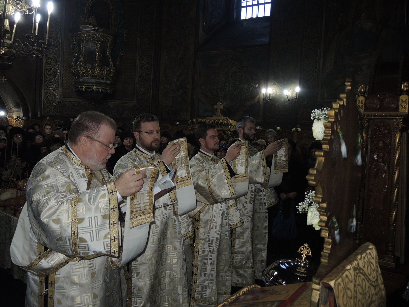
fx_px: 331
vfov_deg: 49.7
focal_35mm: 28
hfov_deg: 63.4
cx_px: 204
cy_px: 154
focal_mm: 6
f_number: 2
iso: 200
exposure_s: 1/30
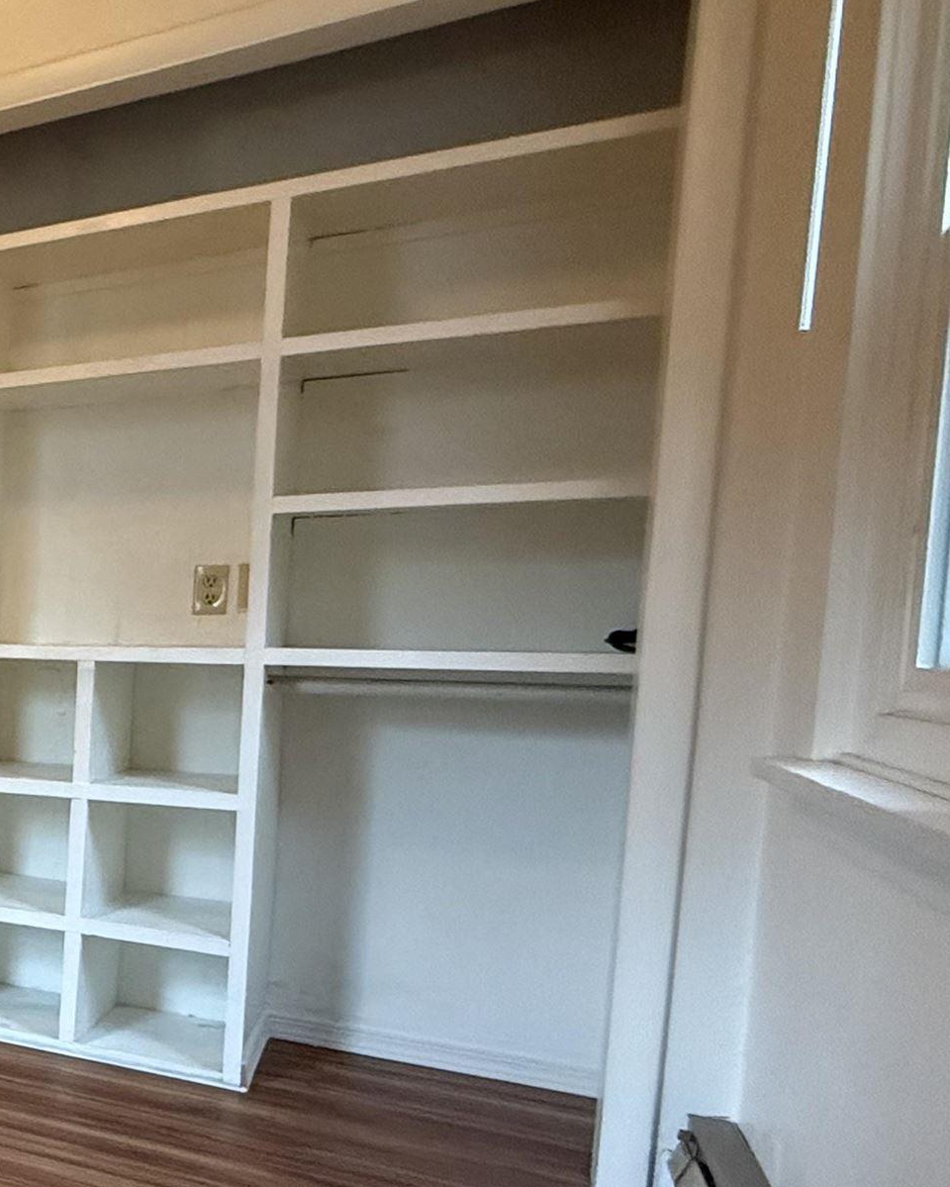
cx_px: -463
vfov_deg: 51.0
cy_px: 739
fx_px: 1229
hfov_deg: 28.3
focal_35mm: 35
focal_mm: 2.22
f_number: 2.2
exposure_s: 1/60
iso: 800
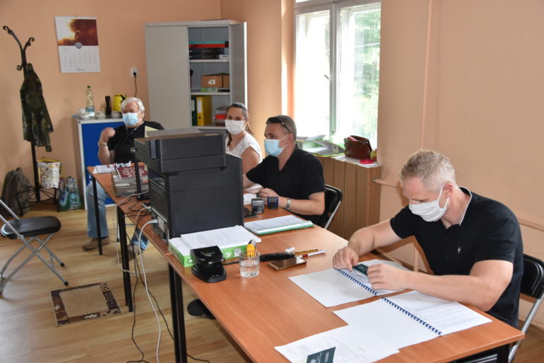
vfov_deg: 35.5
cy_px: 182
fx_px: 567
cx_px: 272
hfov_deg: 51.3
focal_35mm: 38
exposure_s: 1/100
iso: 800
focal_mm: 25
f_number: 5
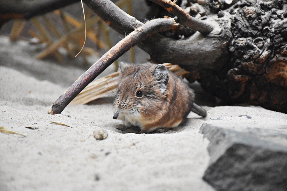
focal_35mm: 195
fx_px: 1555
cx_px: 144
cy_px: 96
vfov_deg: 7.0
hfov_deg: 10.5
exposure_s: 1/125
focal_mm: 130
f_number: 5.6
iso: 7200
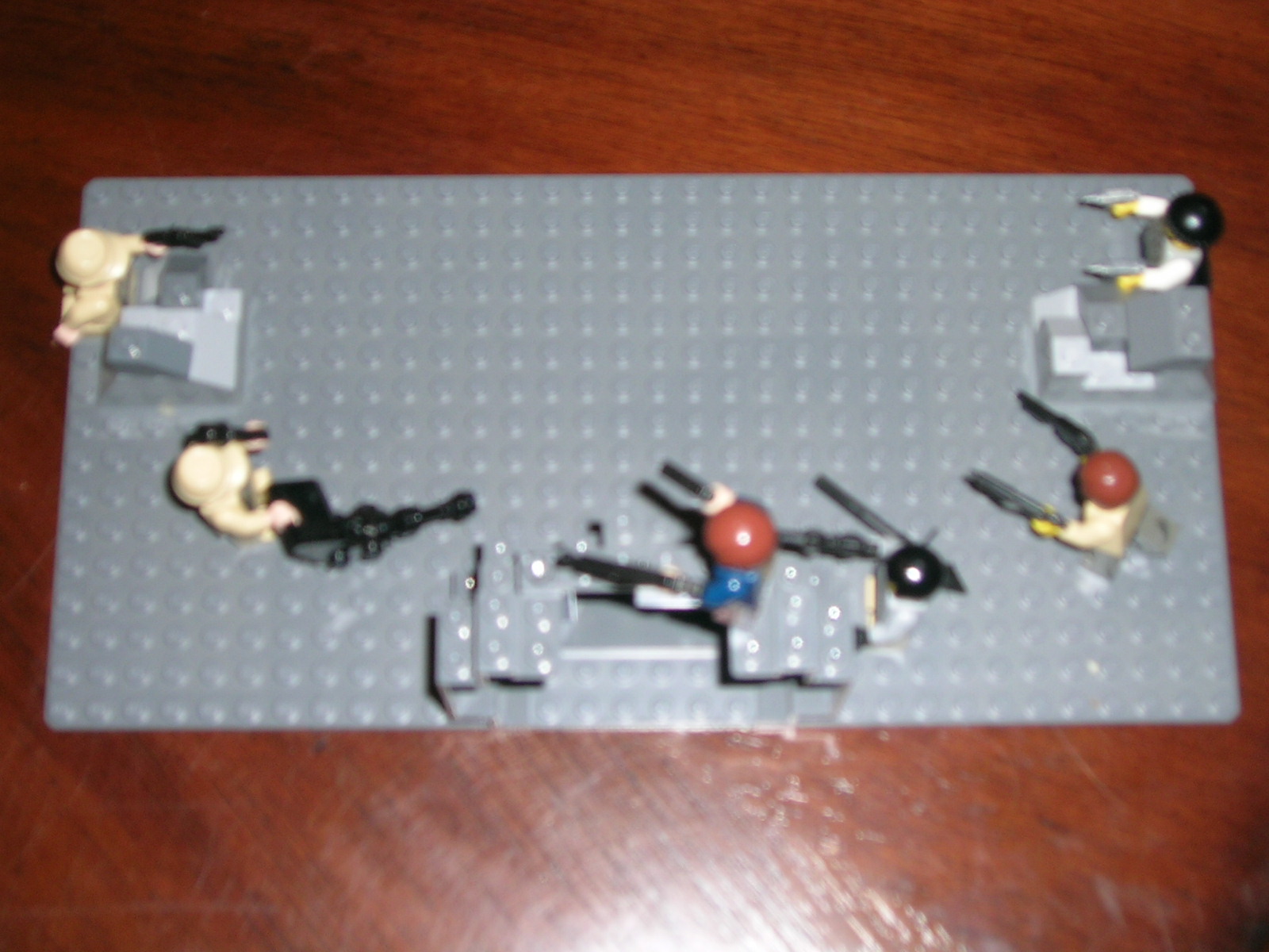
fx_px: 2236
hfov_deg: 31.7
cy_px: 476
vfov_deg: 24.0
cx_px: 634
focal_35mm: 61
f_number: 3.5
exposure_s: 1/60.1
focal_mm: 9.3
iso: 50
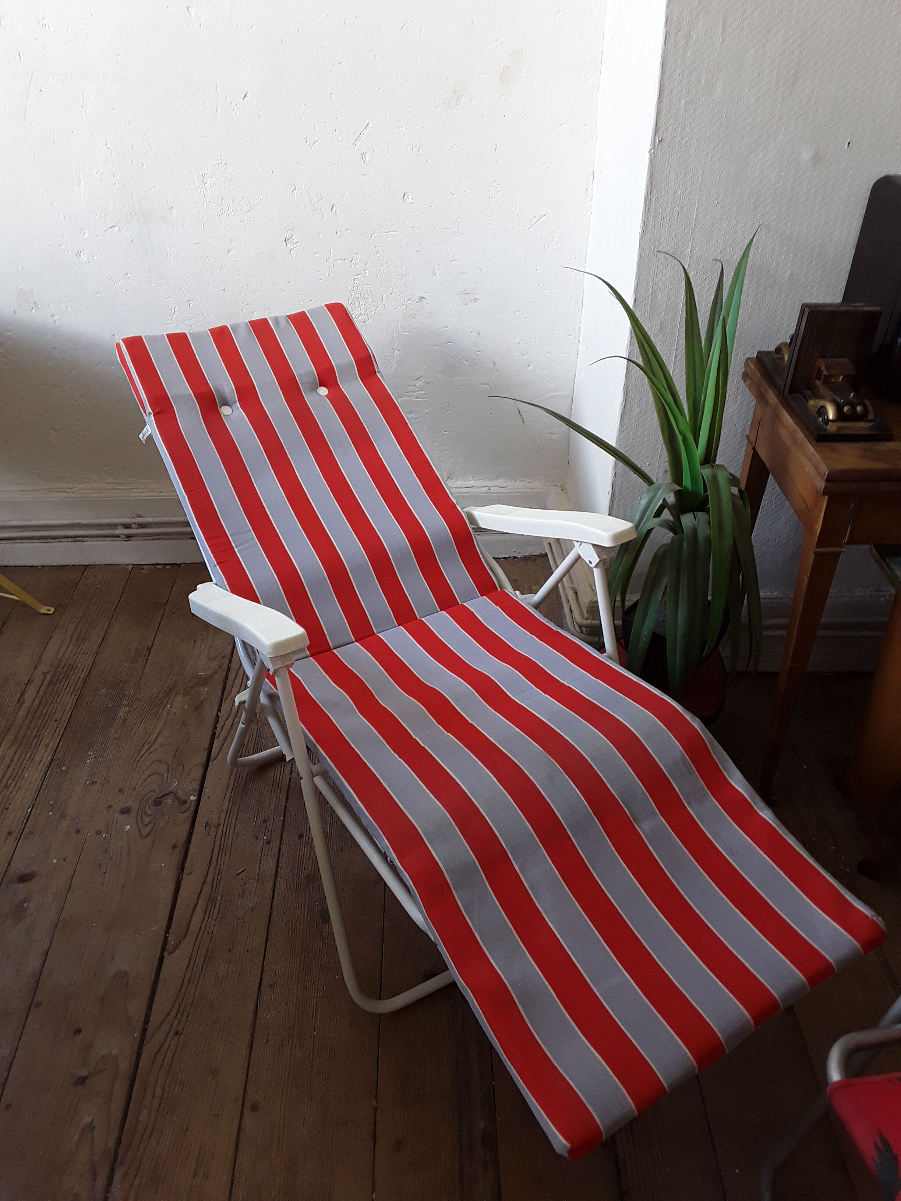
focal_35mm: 27
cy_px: 600
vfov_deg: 65.3
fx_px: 937
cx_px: 450
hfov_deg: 51.4
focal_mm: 2.91
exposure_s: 1/33
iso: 50
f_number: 1.9
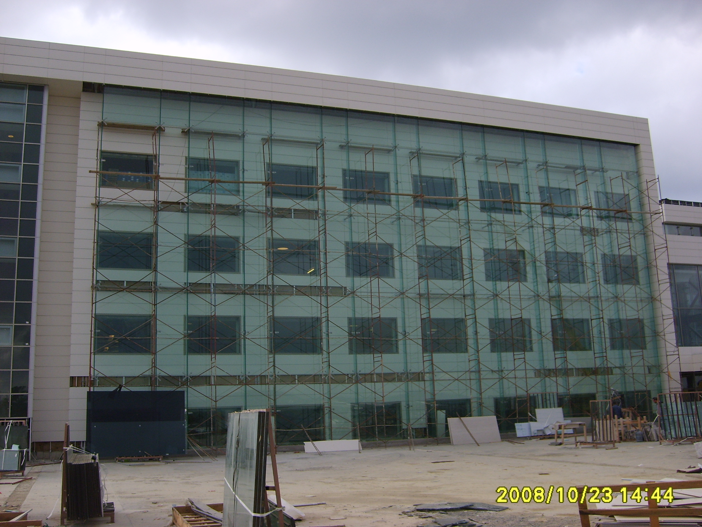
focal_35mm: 35
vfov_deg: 40.7
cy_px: 264
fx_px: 710
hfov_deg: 52.6
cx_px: 351
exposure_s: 1/500
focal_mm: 5.8
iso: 50
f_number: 2.8
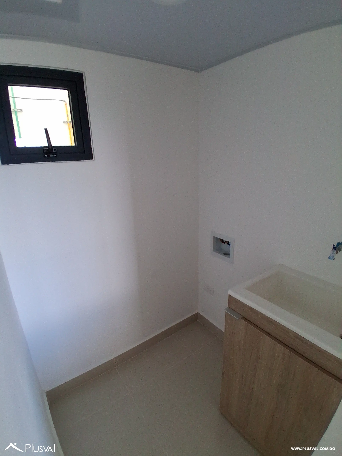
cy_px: 228
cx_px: 171
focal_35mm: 17
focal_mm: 1.4
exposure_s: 1/120
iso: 160
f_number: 2.2
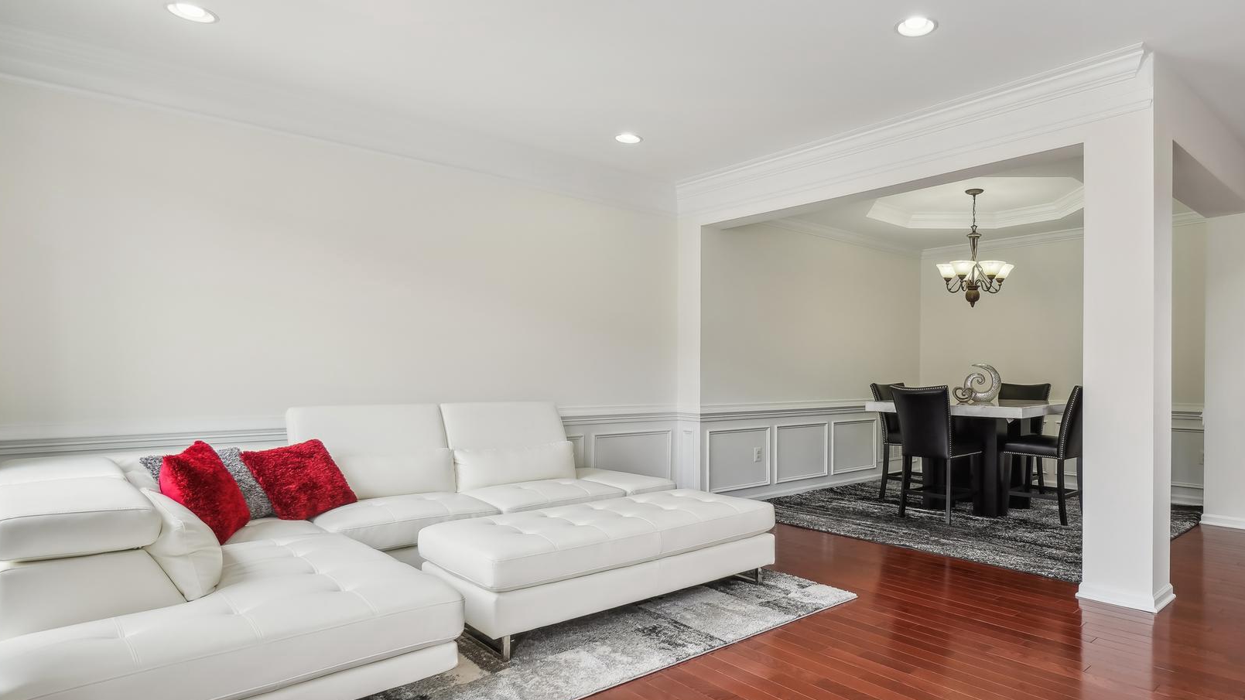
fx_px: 660
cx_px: 782
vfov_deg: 55.6
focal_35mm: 20
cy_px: 404
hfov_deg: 84.9
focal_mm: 10
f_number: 7.1
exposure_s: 1/20
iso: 100
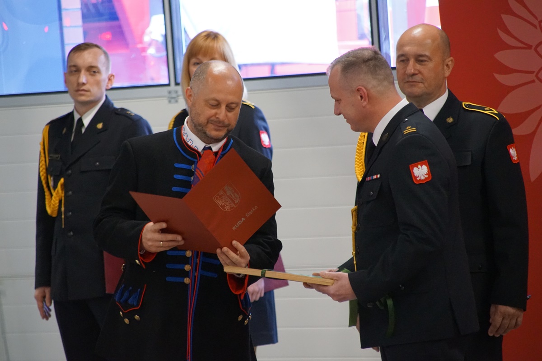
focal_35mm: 300
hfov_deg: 6.9
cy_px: 180
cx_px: 271
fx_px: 4516
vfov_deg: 4.6
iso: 3200
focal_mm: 200
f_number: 6.3
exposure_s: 1/80
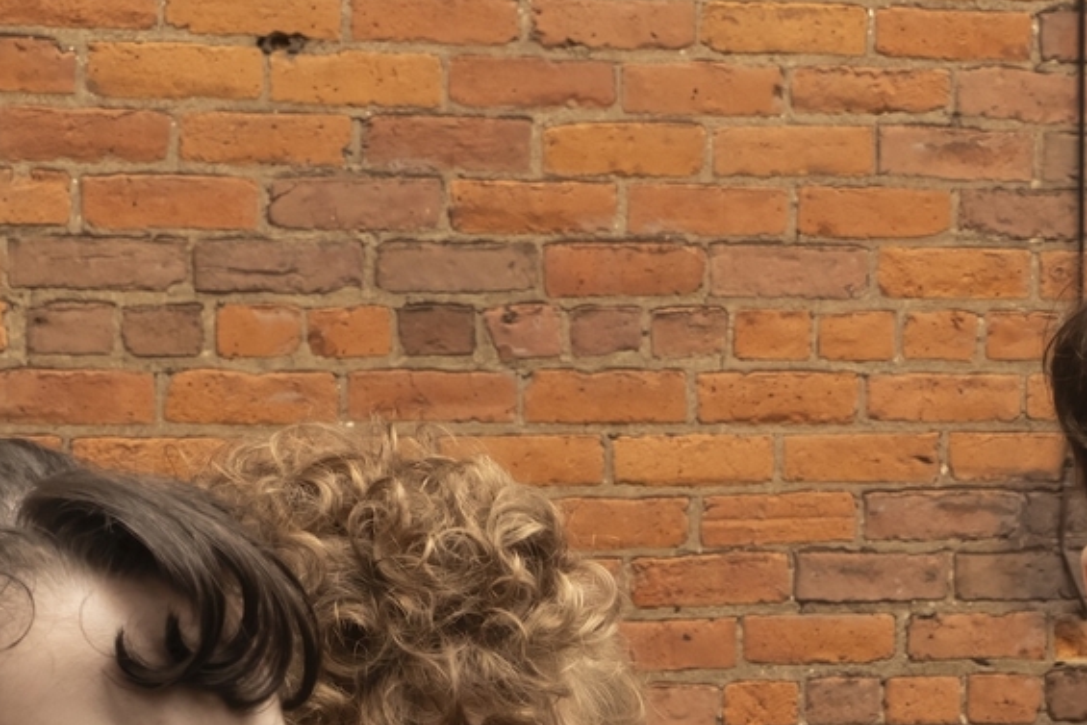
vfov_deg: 6.8
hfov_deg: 10.4
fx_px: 5949
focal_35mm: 197
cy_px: 1212
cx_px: 1020
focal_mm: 38.8
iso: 1000
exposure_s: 1/125
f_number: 11
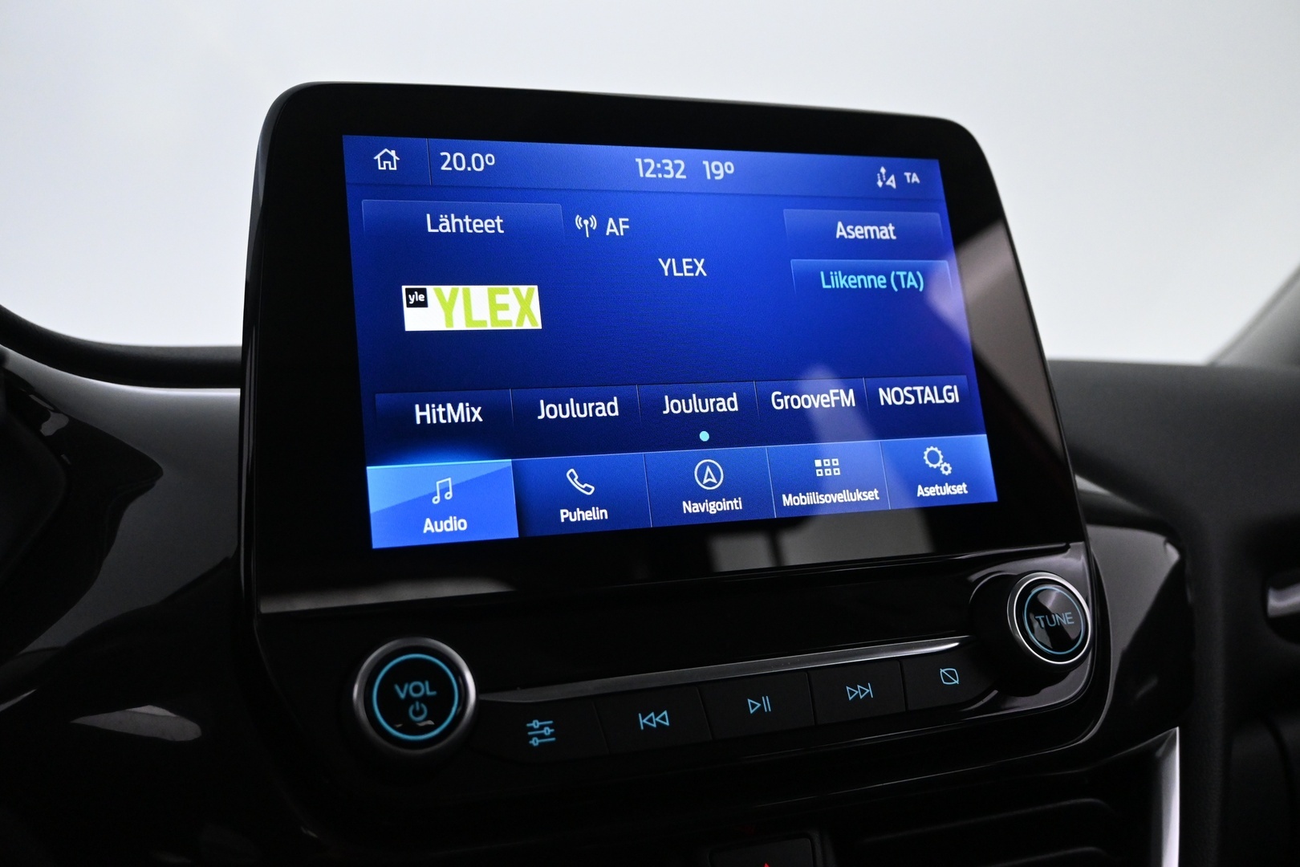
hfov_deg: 58.3
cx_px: 650
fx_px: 1164
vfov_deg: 40.8
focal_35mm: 32
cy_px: 434
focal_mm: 21.5
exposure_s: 1/125
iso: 3200
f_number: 4
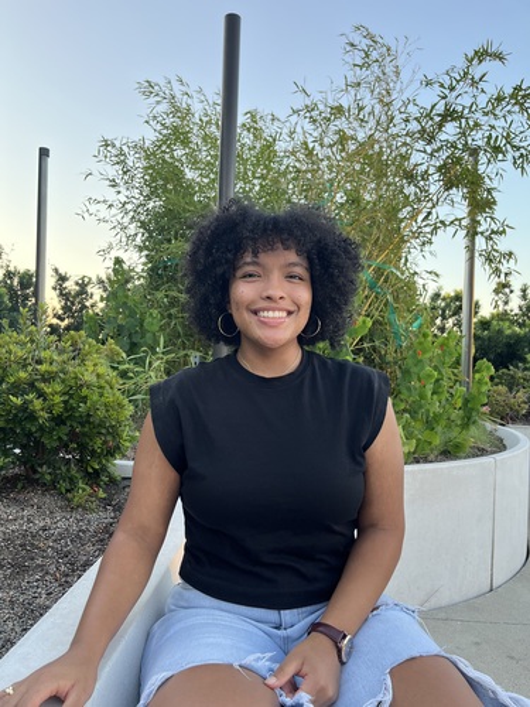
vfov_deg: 67.3
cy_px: 354
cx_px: 265
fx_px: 531
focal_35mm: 26
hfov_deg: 53.1
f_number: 1.6
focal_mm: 5.1
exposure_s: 1/158
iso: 50
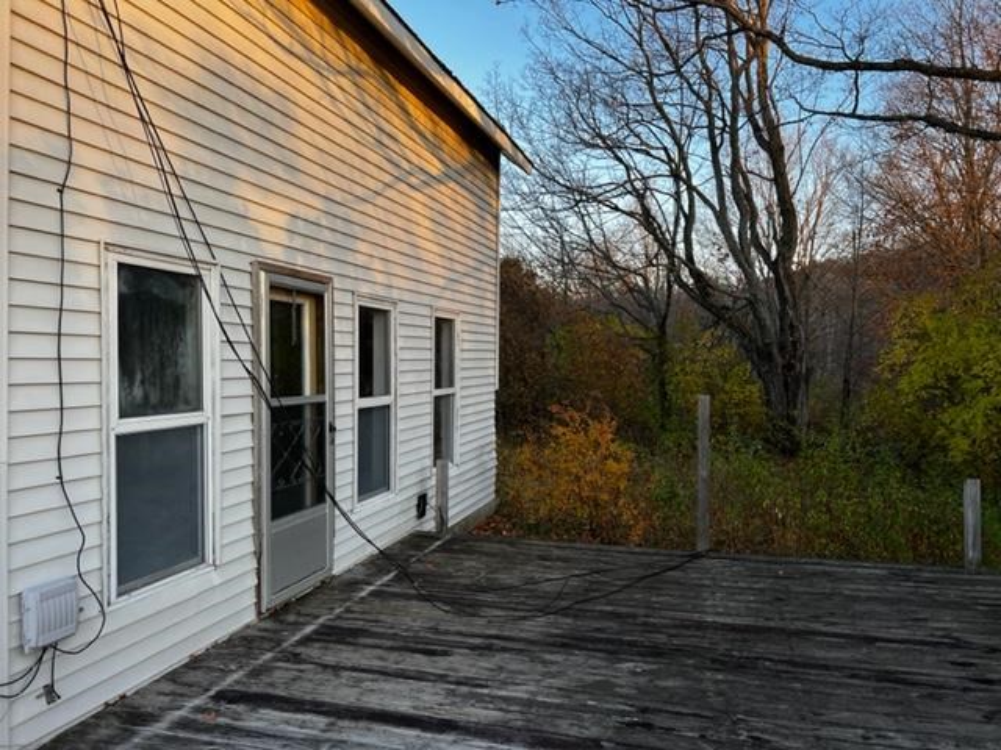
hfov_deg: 67.3
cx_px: 500
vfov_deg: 53.1
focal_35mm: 26
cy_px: 375
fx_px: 752
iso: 50
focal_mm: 5.7
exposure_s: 1/431
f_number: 1.5
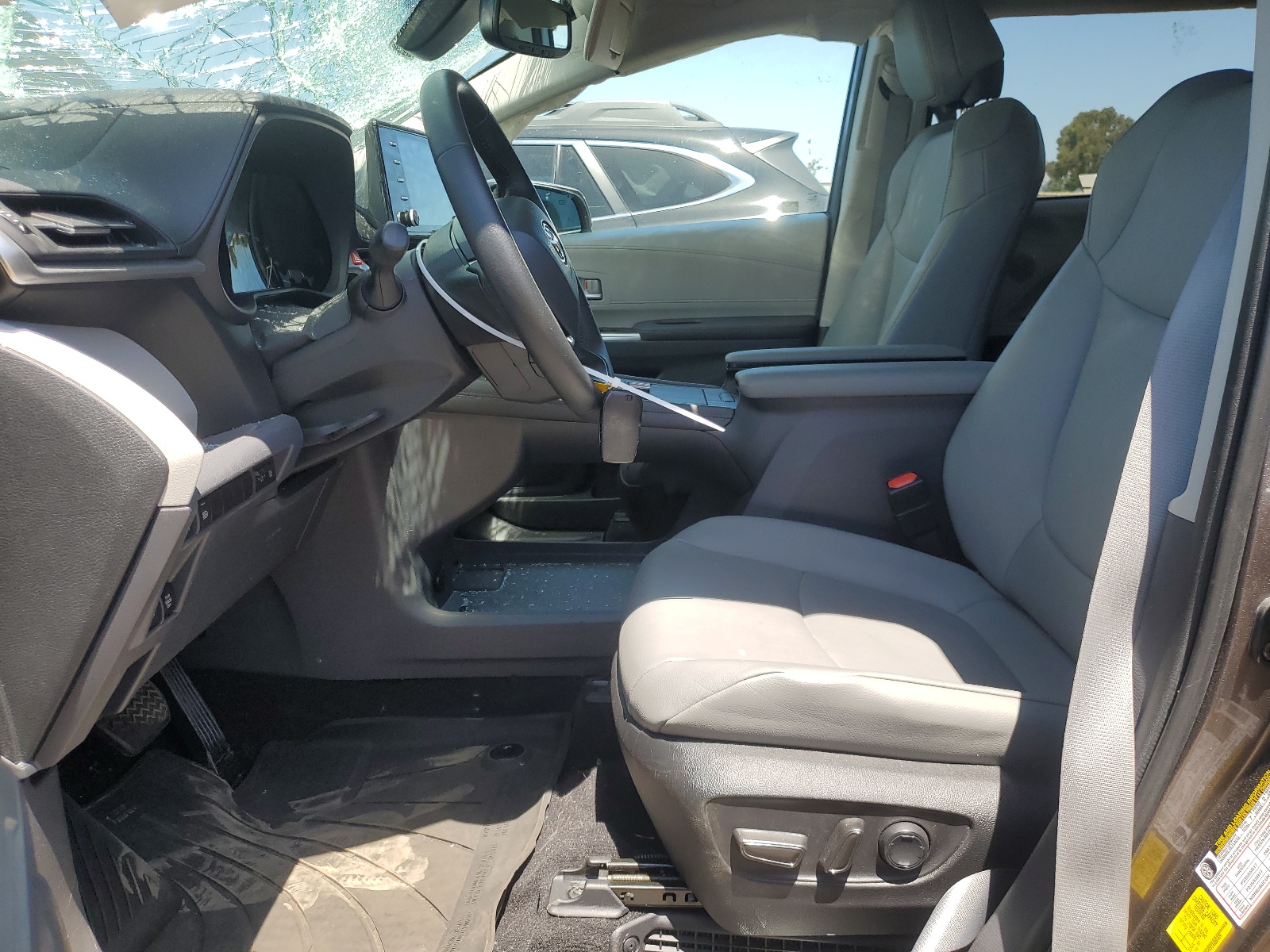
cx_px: 635
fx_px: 954
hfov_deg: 67.3
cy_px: 476
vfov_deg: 53.1
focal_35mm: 26
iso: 50
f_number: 1.5
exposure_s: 1/833
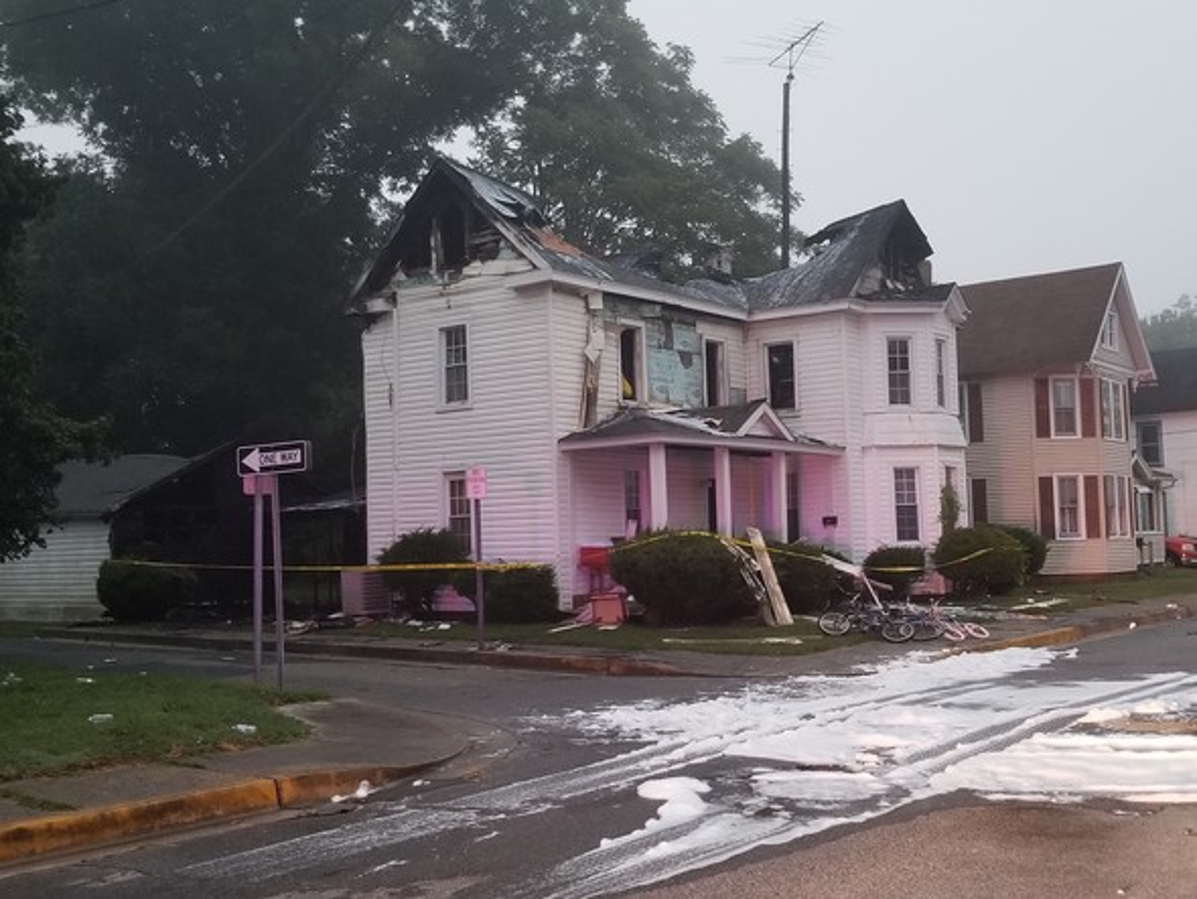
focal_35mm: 26
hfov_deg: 67.3
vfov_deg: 53.1
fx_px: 899
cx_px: 598
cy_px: 450
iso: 250
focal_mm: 4.25
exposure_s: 1/10
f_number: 1.7
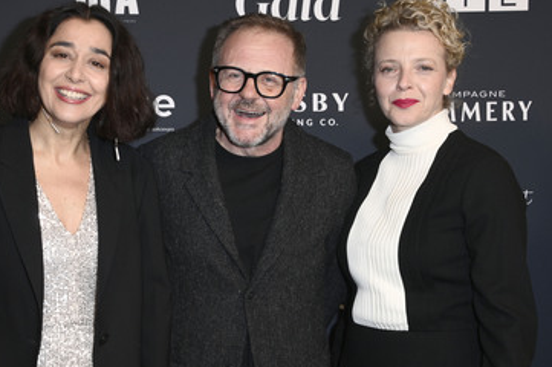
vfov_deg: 22.6
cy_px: 191
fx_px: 919
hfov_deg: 33.4
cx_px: 241
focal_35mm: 60
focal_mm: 48
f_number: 5.6
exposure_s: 1/250
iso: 640
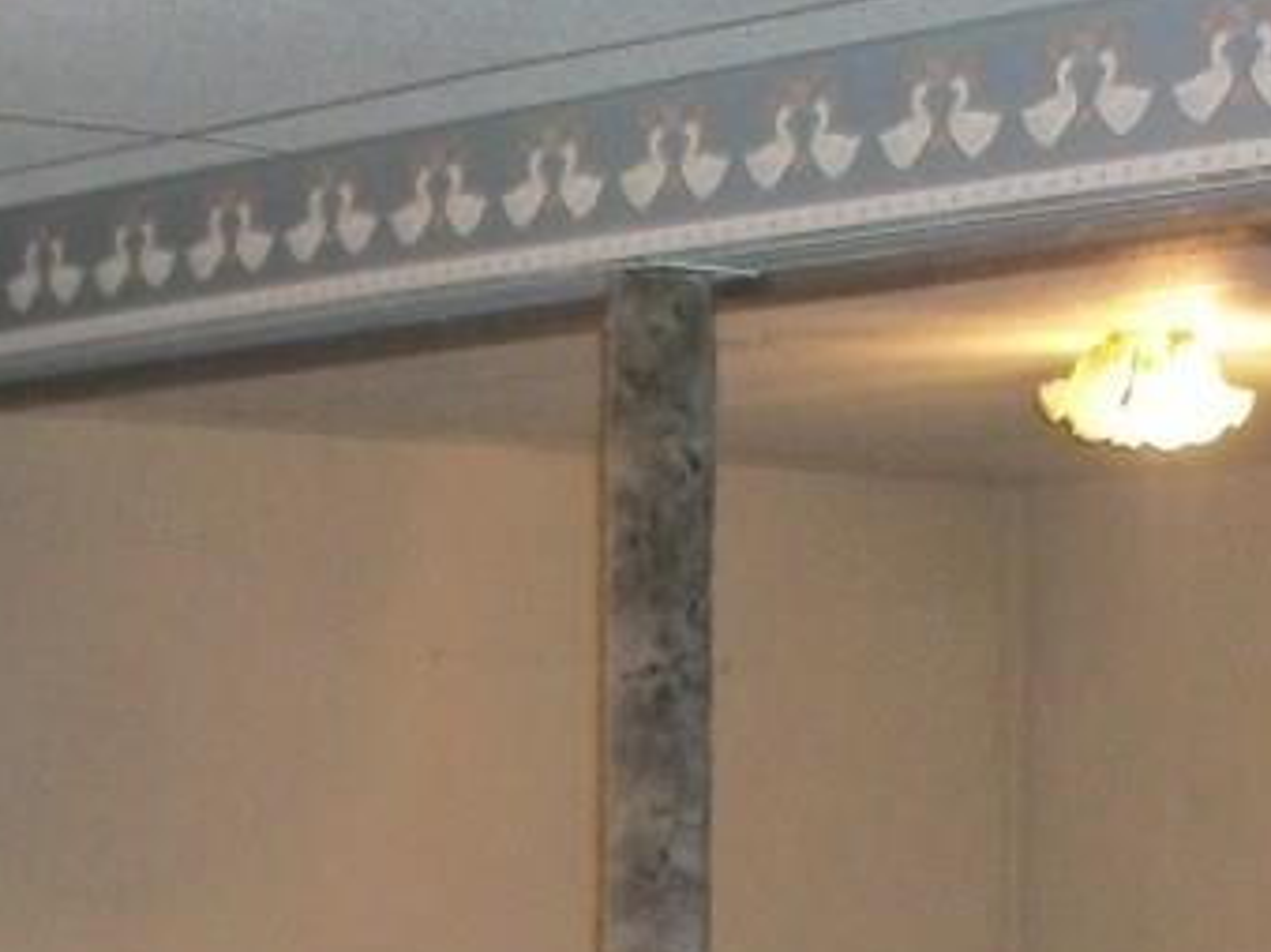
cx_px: 566
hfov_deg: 16.3
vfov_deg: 11.8
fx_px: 4441
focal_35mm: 121
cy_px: 1364
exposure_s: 1/30
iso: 250
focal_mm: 5.7
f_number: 2.9
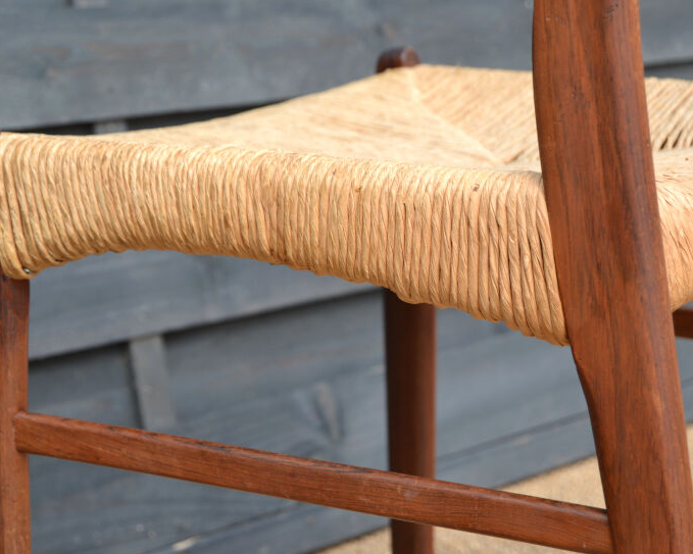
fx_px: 2104
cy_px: 258
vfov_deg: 15.0
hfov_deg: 18.7
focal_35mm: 103
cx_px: 334
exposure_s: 1/125
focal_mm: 55
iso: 125
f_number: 5.6
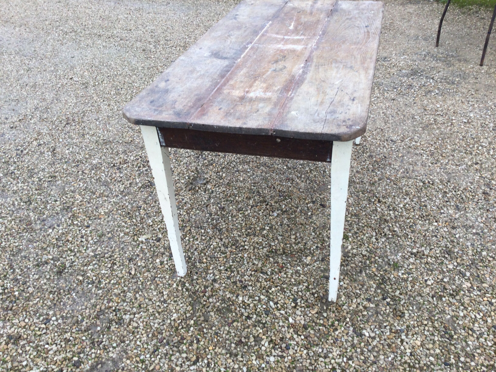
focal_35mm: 31
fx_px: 444
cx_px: 248
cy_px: 186
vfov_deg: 45.4
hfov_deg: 58.4
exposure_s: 1/100
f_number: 2.4
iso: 40
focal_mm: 3.3
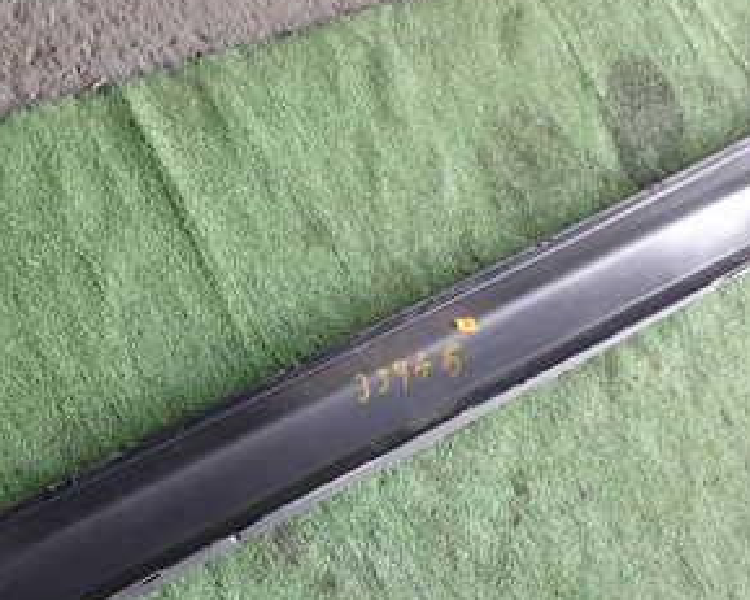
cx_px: 236
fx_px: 1620
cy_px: 504
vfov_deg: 20.7
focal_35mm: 73
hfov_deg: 25.9
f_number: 2.5
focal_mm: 6.37
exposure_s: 1/60
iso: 200
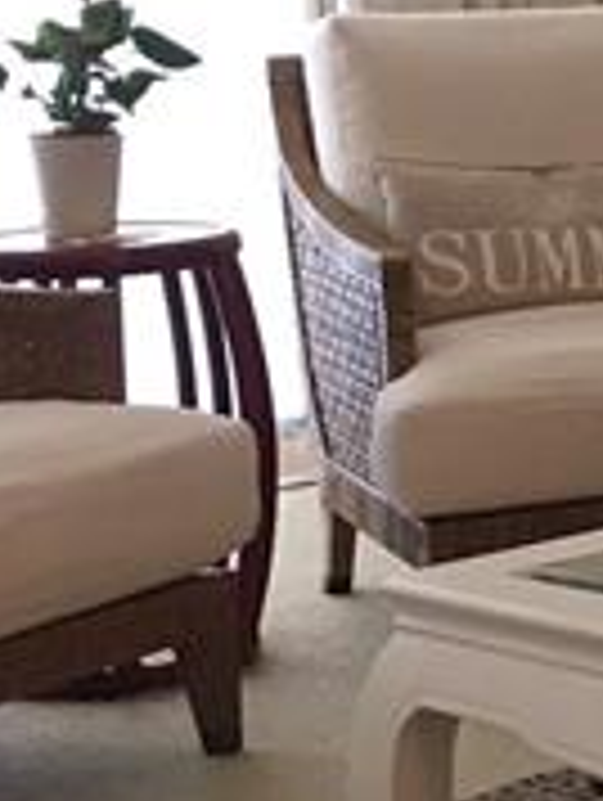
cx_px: 1215
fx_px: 2896
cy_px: 198
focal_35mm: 125
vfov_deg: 15.7
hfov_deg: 10.8
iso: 125
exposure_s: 1/30
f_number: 2.2
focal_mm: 4.15
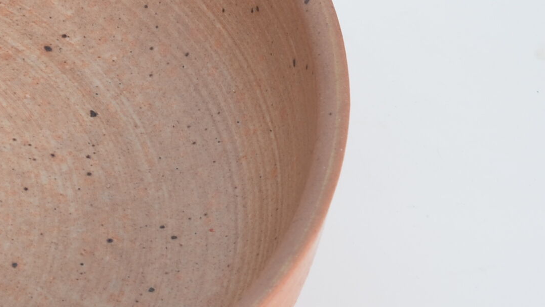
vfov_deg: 4.5
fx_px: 3873
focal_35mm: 268
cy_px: 113
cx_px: -306
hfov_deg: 7.9
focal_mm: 50
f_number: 11
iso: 100
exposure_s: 1/125
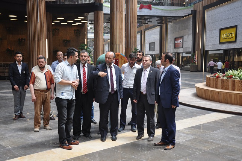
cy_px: 80
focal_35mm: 42
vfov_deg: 31.8
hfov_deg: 46.4
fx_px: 282
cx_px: 121
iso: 220
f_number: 5.6
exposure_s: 1/125
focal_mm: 28
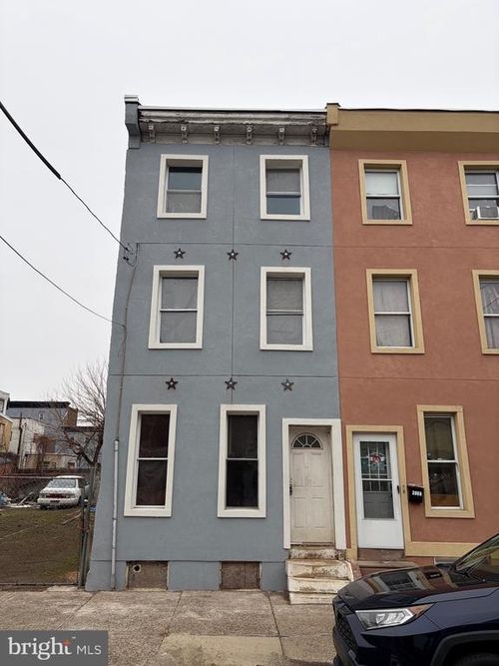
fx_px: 500
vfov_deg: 67.3
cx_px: 250
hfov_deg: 53.0
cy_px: 333
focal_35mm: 26
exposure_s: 1/148
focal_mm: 5.96
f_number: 1.6
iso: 32
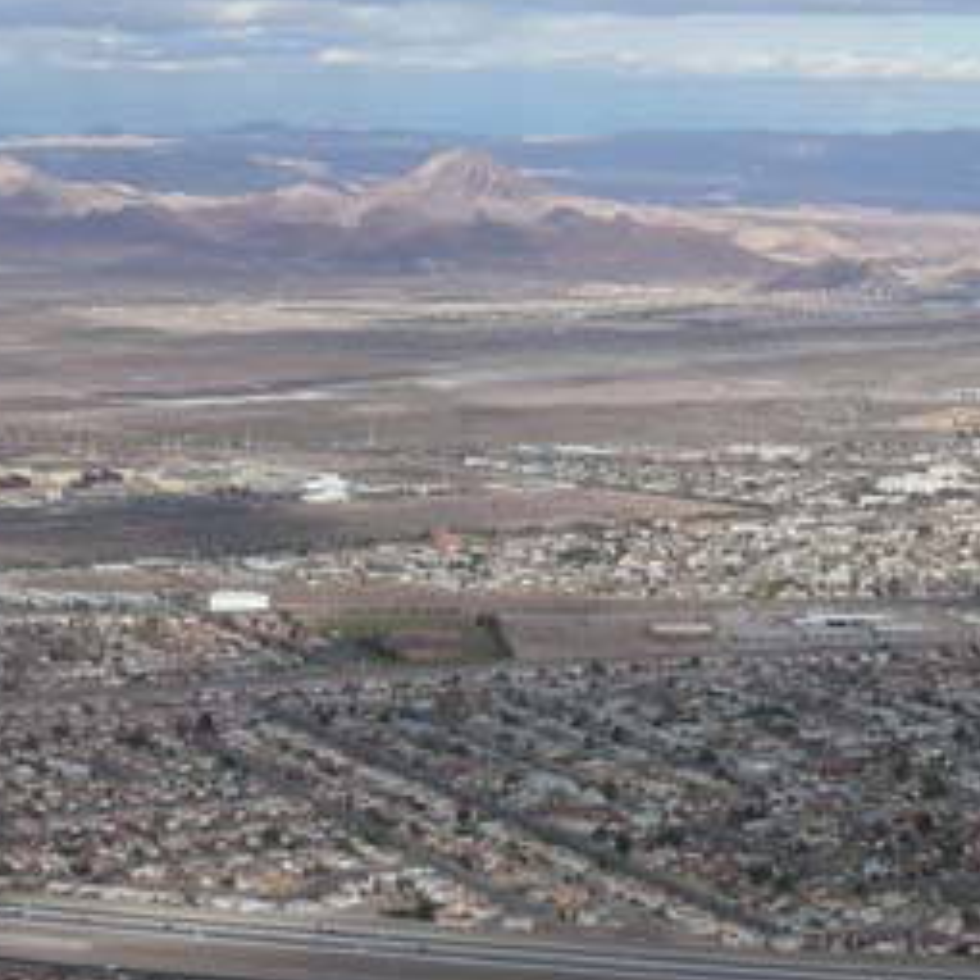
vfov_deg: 17.7
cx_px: 492
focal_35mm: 97
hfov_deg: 17.9
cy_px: 119
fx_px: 3107
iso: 50
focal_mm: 5.8
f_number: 7.9
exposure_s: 1/148
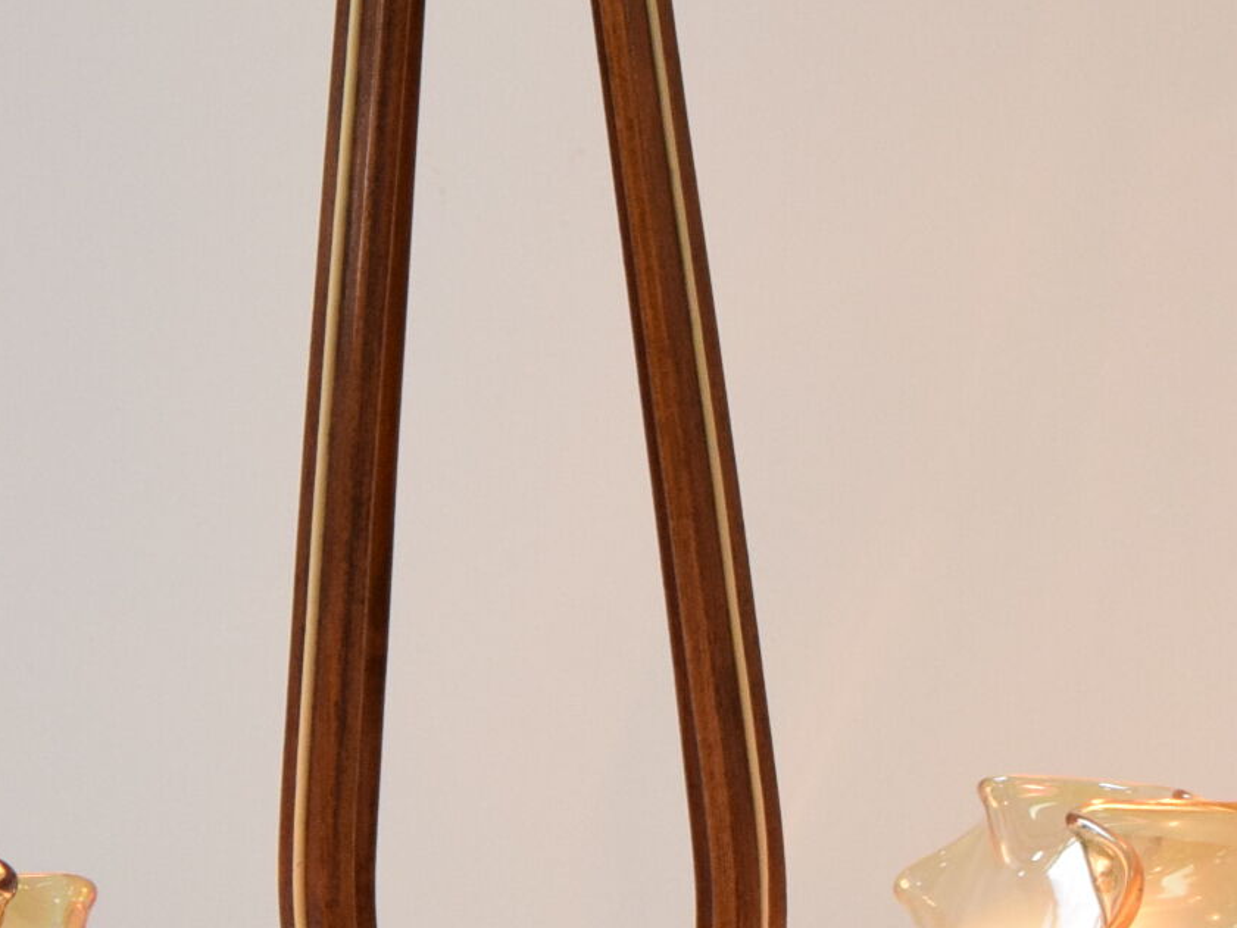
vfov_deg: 9.6
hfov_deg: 12.8
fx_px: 5504
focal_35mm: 154
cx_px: 499
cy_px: 516
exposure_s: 1/250
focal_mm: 30
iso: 1600
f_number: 8
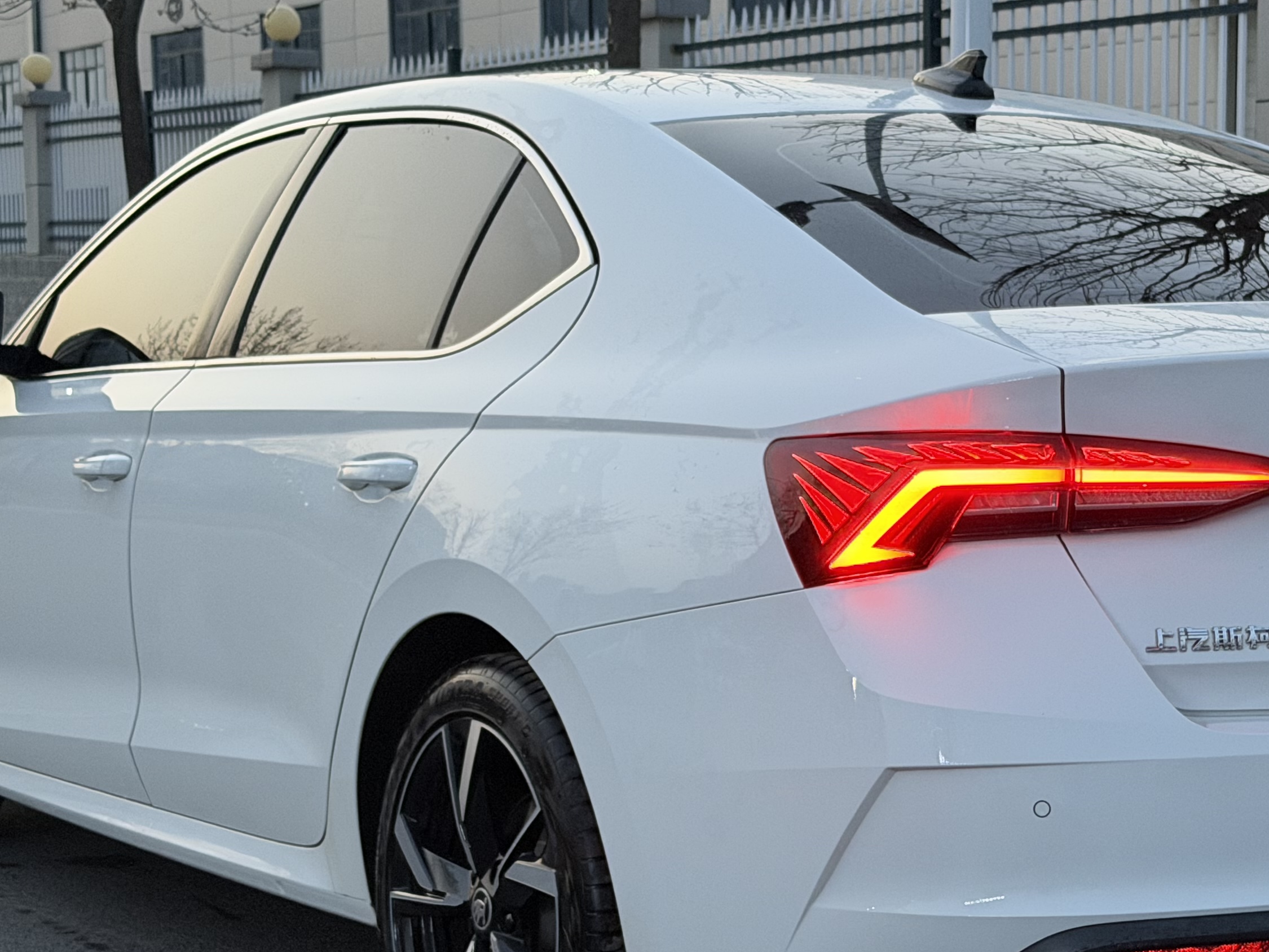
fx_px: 3153
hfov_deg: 22.6
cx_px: 866
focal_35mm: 86
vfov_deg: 17.1
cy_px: 625
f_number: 1.78
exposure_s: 1/53
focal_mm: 6.76
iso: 250
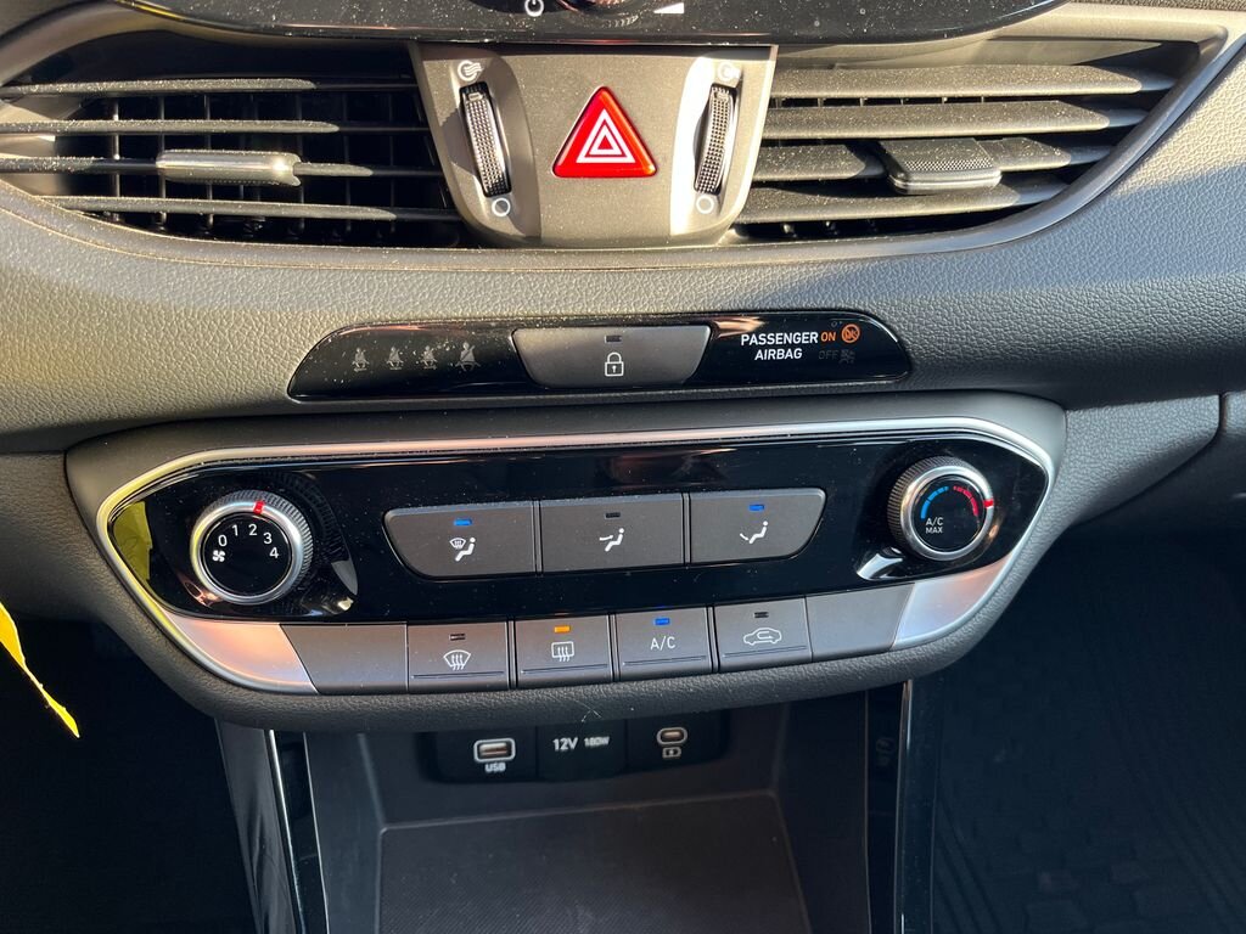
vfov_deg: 53.1
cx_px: 623
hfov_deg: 67.3
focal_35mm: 26
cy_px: 467
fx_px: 936
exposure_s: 1/103
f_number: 1.6
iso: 125
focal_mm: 5.1
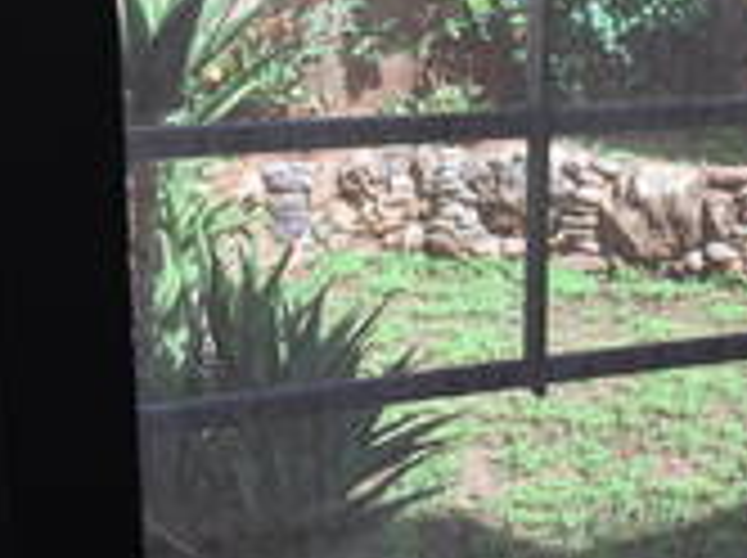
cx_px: 688
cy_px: 50
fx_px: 1358
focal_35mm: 63
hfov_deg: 29.4
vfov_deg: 22.6
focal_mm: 4.15
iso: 32
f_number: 2.2
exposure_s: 1/670
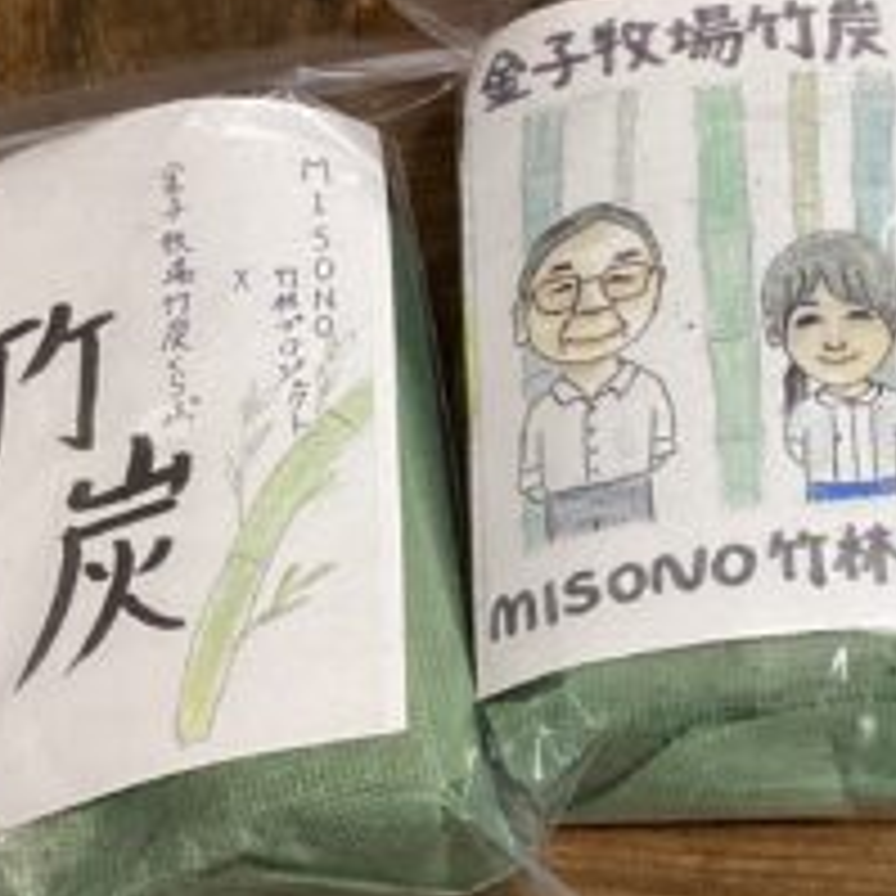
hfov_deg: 16.9
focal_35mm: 98
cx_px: 1099
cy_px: 389
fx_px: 2870
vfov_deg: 17.7
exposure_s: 1/50
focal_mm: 3.3
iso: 200
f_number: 2.4
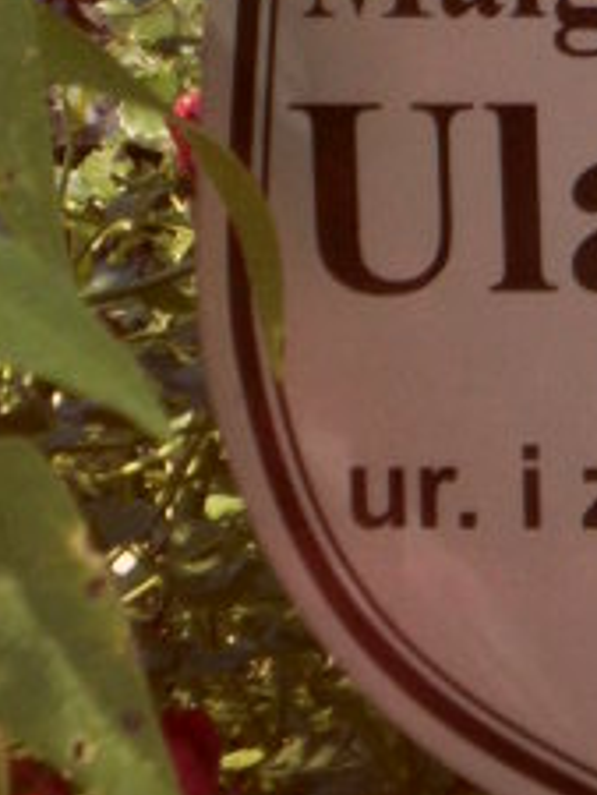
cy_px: -844
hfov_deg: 2.7
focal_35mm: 546
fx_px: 12543
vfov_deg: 3.6
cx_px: 954
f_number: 4.4
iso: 100
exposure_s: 1/125
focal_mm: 20
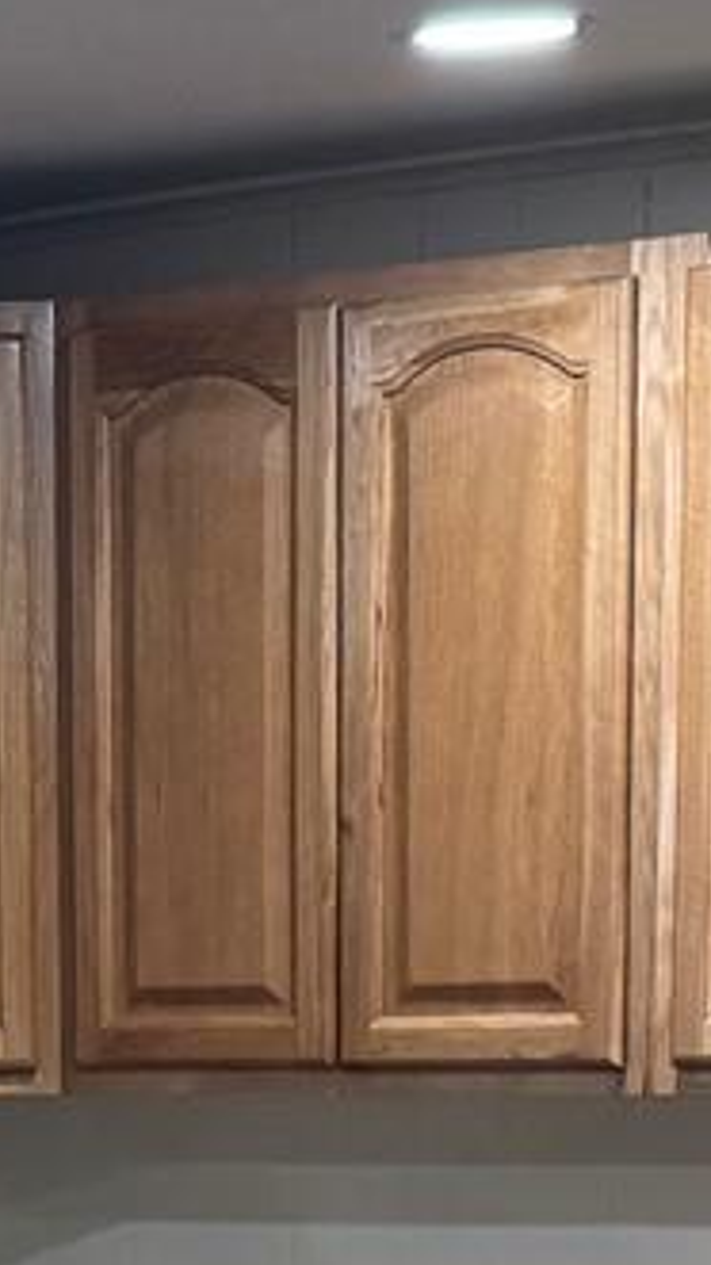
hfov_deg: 7.4
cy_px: 2006
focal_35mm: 162
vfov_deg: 12.5
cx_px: -46
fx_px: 5434
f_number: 1.78
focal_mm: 6.76
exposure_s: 1/120
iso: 200
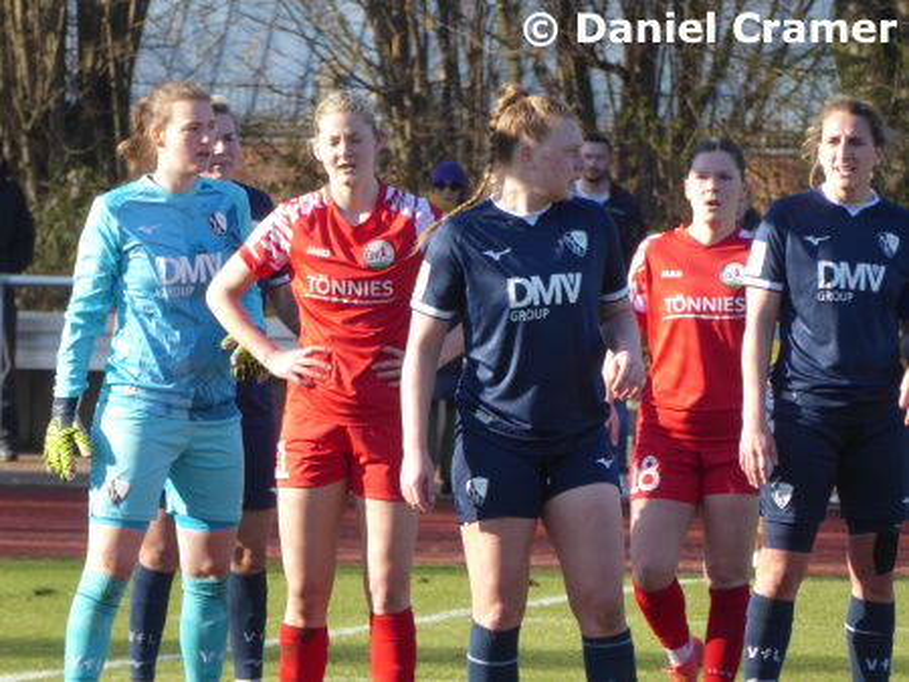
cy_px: 341
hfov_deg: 2.9
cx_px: 454
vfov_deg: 2.2
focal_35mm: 678
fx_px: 17813
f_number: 6.3
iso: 100
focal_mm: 121.5
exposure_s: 1/125
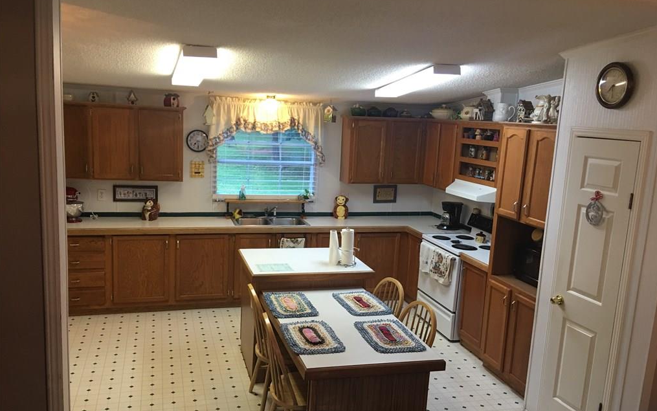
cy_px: 219
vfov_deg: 40.6
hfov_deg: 61.2
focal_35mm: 31
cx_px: 329
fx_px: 555
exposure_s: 1/15
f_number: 2.2
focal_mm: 4.15
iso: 50
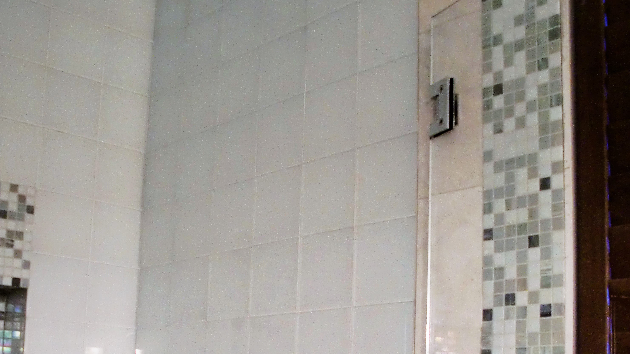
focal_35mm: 53
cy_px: 348
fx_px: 885
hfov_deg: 39.2
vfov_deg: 21.9
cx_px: 312
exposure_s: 1/60
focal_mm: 6.3
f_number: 2.8
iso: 250
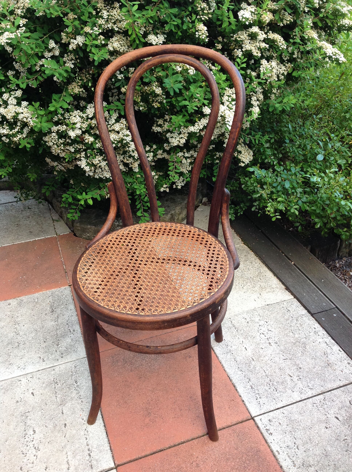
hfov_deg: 40.6
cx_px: 176
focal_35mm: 35
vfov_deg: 52.7
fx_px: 476
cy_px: 236
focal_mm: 4.28
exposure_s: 1/120
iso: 100
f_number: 2.4
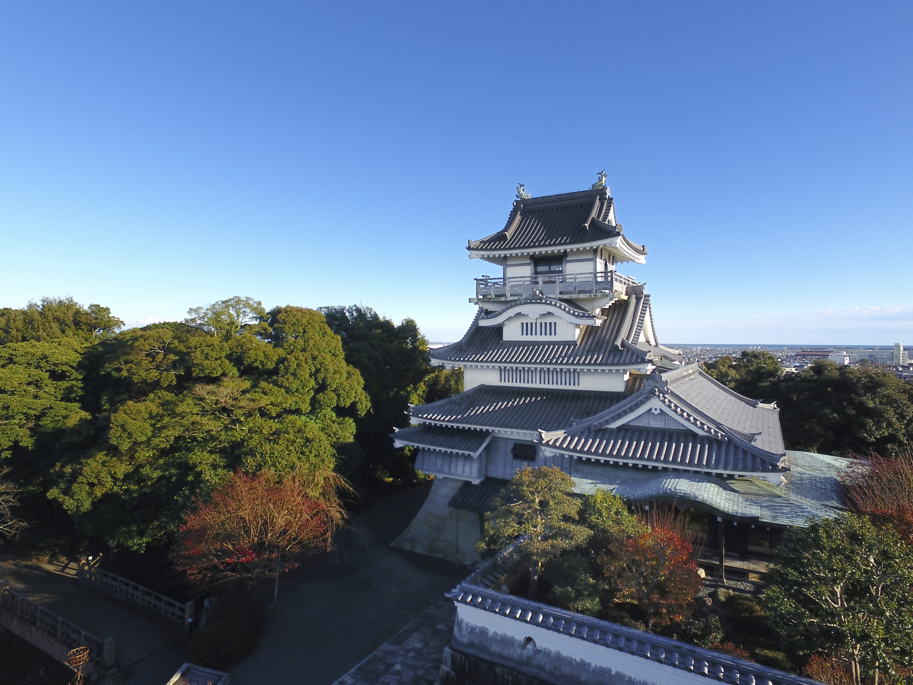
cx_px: 456
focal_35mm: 20
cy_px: 342
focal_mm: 3.61
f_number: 2.8
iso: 100
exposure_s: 1/546
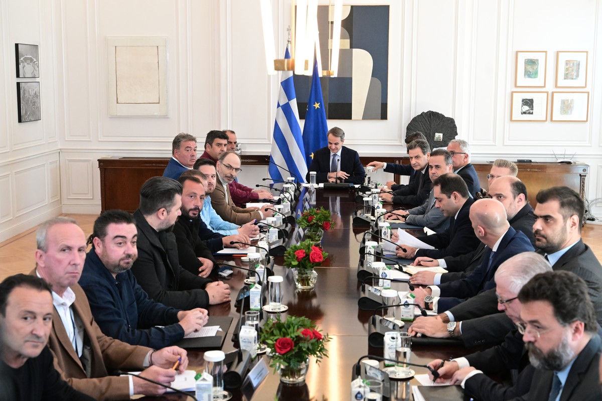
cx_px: 301
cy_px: 200
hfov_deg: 39.6
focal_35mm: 50
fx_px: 836
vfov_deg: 27.0
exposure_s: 1/640
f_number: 5
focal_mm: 50
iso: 6400
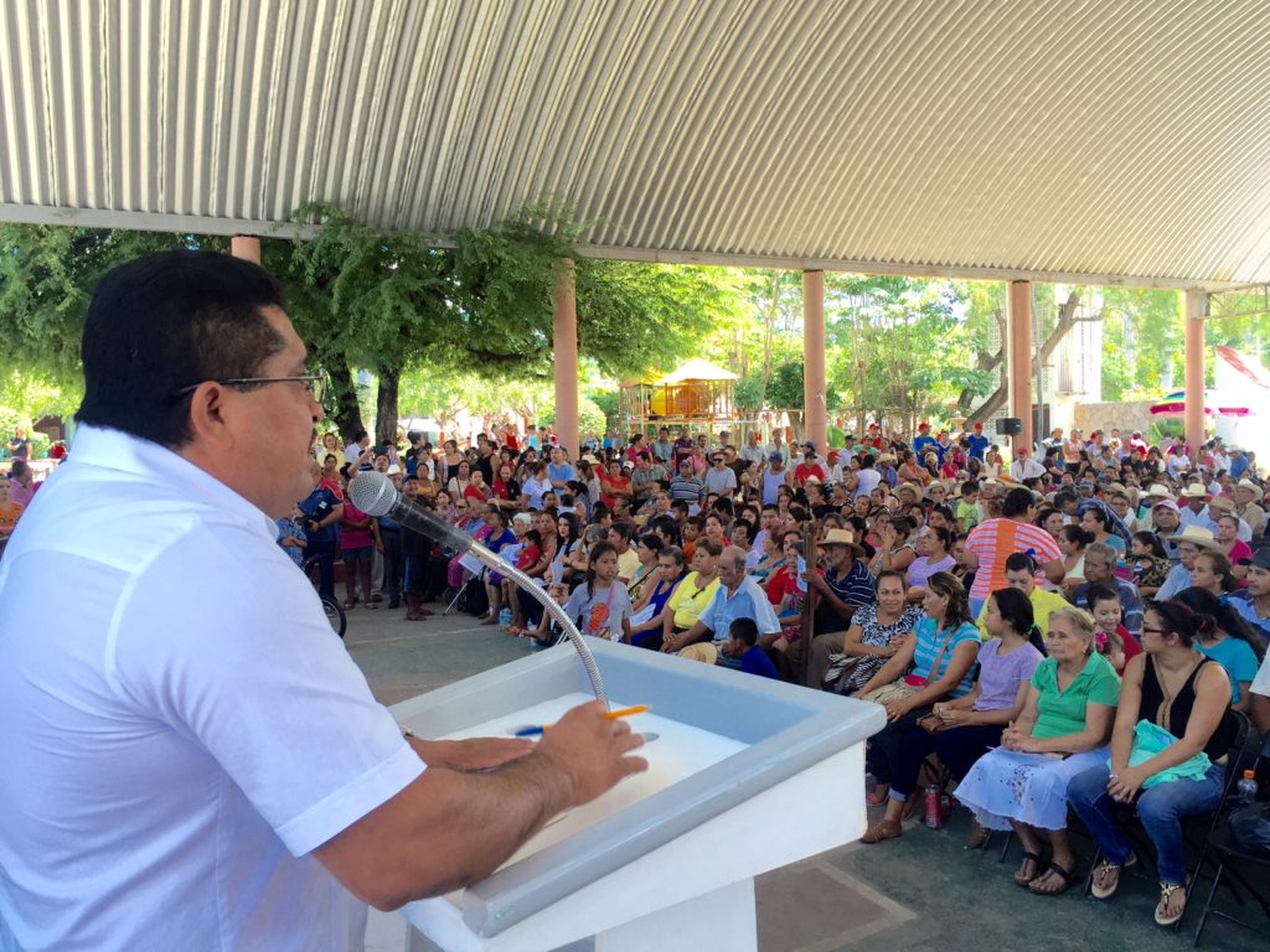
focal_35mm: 29
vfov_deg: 48.2
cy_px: 476
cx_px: 635
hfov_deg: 61.7
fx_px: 1064
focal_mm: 4.15
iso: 32
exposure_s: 1/138
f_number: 2.2
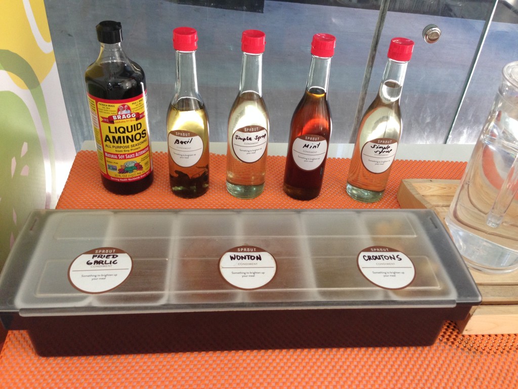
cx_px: 259
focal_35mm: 33
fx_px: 494
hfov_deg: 55.4
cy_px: 194
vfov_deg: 42.9
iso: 100
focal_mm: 4.12
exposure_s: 1/20
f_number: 2.4
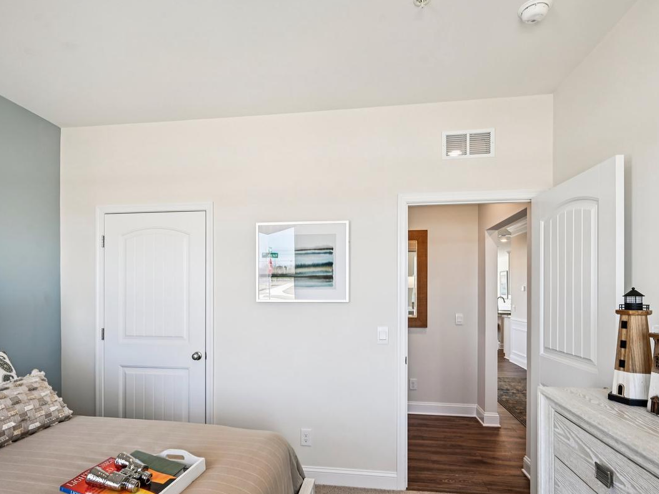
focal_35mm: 21
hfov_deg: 78.9
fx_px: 400
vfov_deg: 62.9
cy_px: 297
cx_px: 307
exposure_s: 1/60
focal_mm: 16
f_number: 8
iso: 400
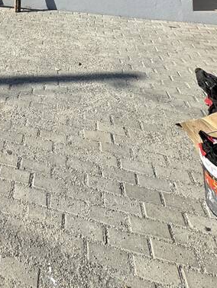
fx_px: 334
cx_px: -40
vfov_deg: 32.3
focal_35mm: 40
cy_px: -104
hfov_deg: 30.7
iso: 50
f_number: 2.2
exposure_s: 1/2770
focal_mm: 2.22
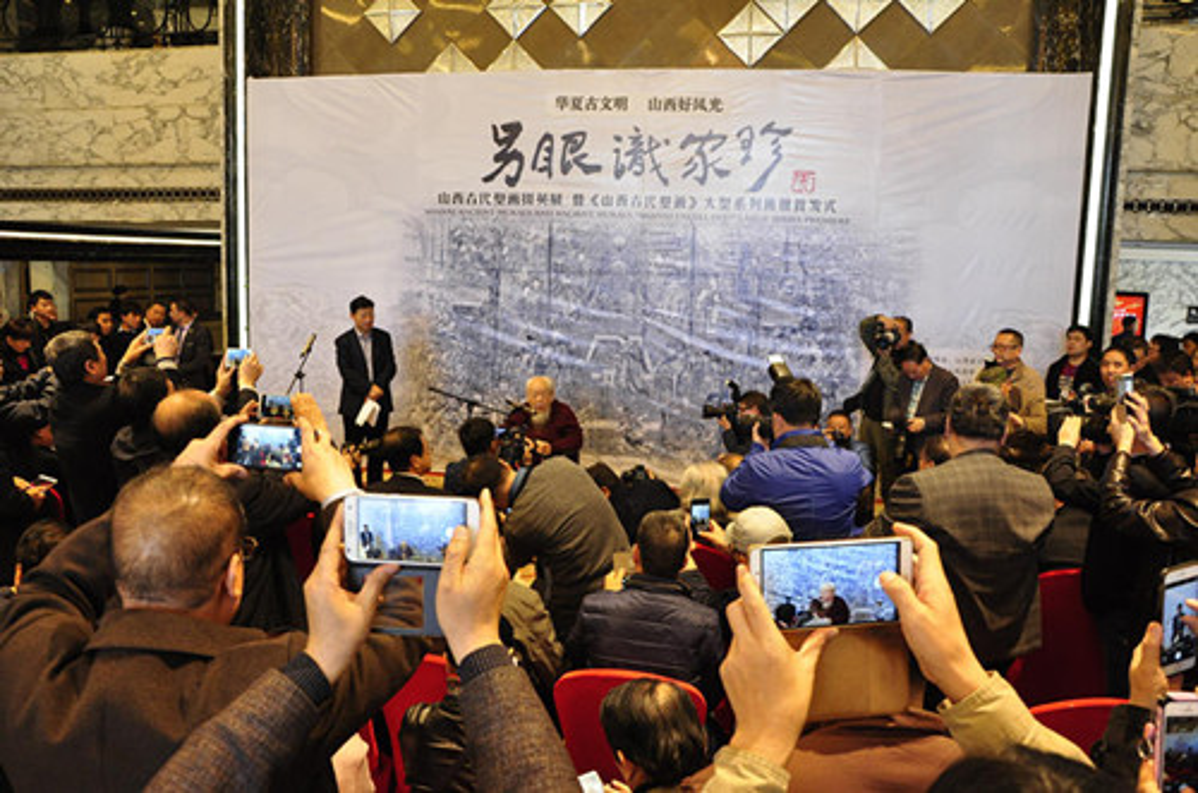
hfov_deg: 67.5
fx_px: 896
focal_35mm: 27
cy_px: 396
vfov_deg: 47.7
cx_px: 599
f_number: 4.5
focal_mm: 18
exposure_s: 1/80
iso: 1250
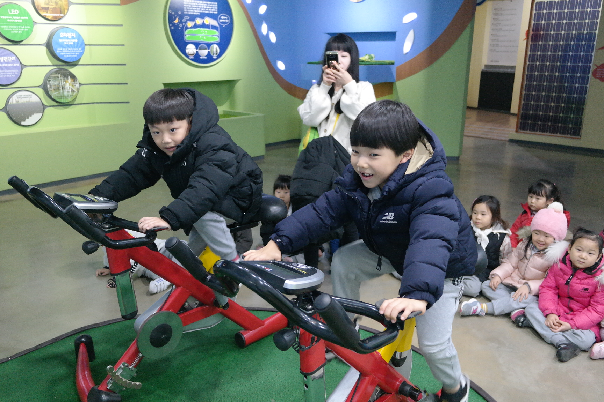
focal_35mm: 30
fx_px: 503
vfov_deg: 43.6
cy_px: 201
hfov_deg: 61.9
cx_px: 302
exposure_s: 1/40
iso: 1600
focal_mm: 20
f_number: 3.5
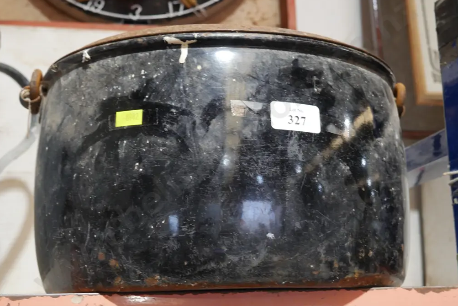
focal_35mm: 51
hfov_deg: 38.9
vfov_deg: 26.5
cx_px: 225
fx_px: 649
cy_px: 148
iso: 1000
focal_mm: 24
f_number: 5.2
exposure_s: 1/60
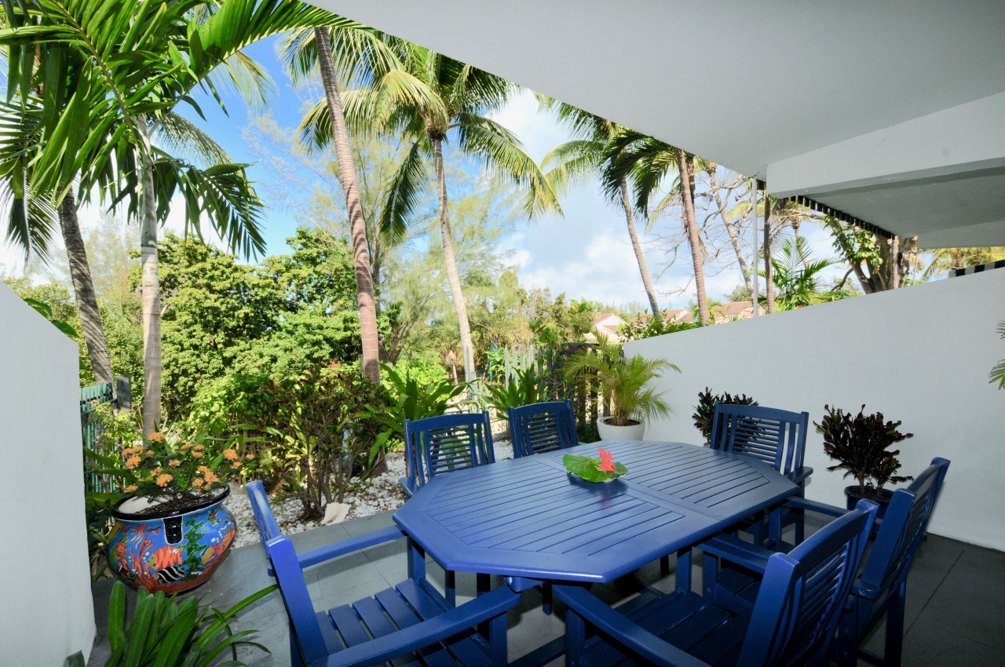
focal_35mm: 15
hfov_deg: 100.5
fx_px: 418
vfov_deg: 77.2
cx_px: 502
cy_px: 334
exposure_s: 1/250
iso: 400
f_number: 11
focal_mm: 10
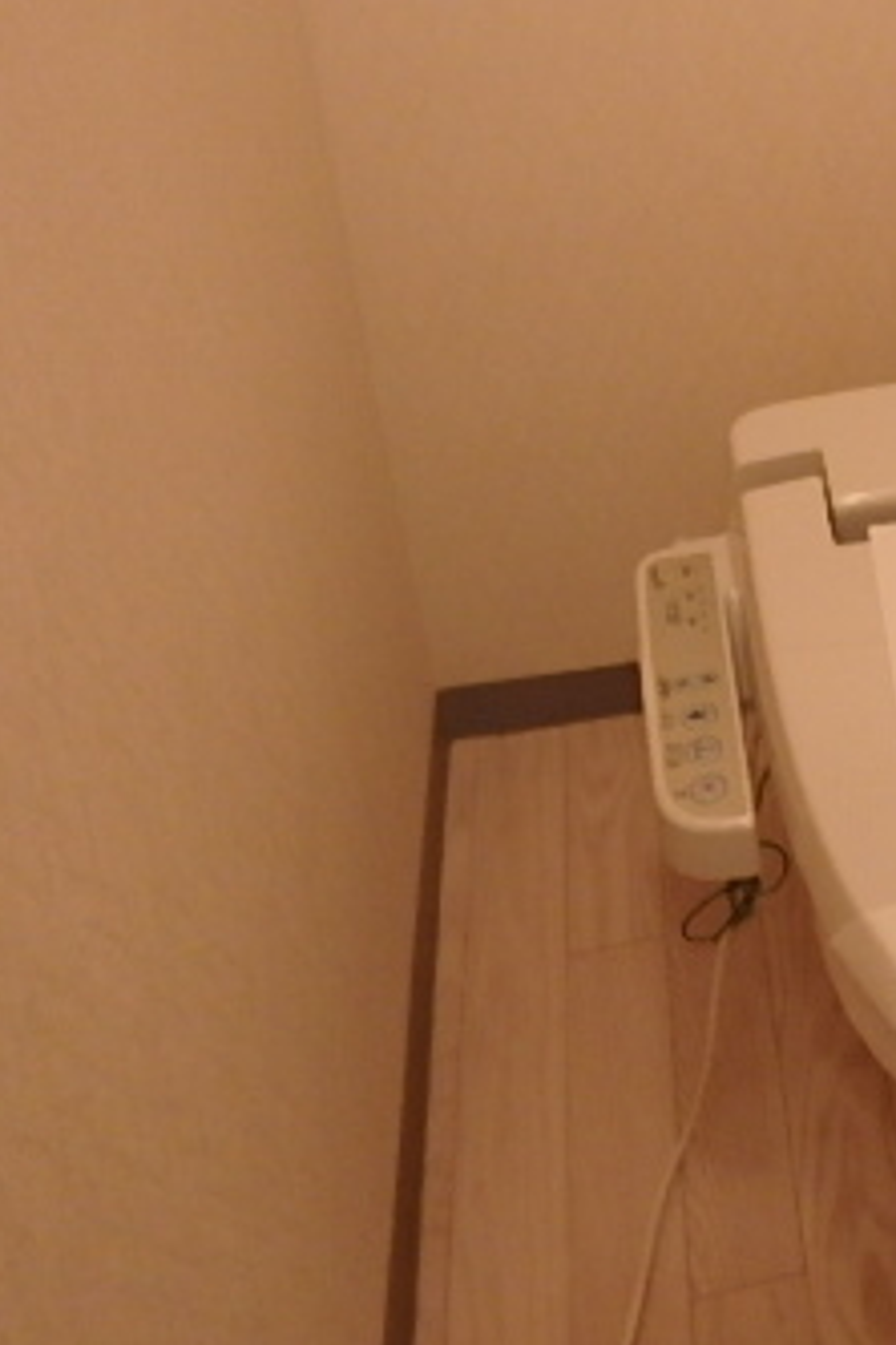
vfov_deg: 45.2
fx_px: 1568
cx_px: 1263
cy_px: 384
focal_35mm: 42
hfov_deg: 25.7
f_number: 3.5
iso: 320
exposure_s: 1/30
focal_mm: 3.7
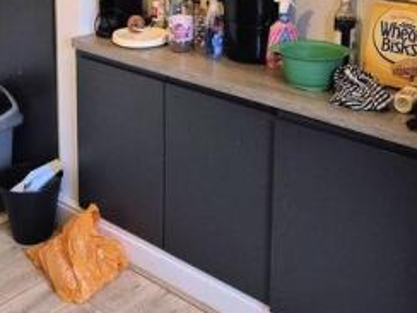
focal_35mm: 55
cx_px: 194
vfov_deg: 24.9
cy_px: -20
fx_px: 663
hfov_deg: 34.9
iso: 800
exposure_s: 1/100
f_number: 1.8
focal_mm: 5.4
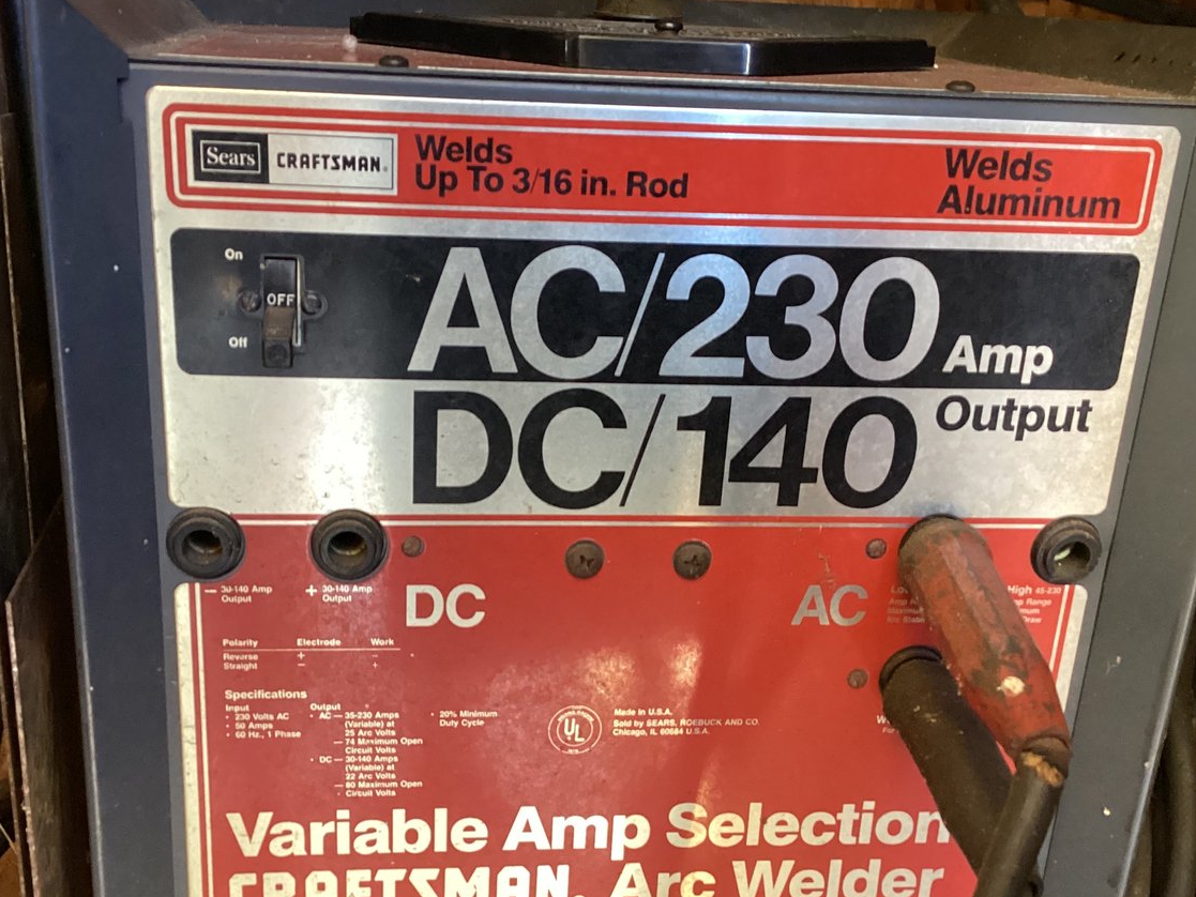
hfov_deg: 44.7
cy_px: 581
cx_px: 539
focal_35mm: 42
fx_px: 1451
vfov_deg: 34.1
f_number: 2.4
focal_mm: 3.3
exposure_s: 1/33
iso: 320
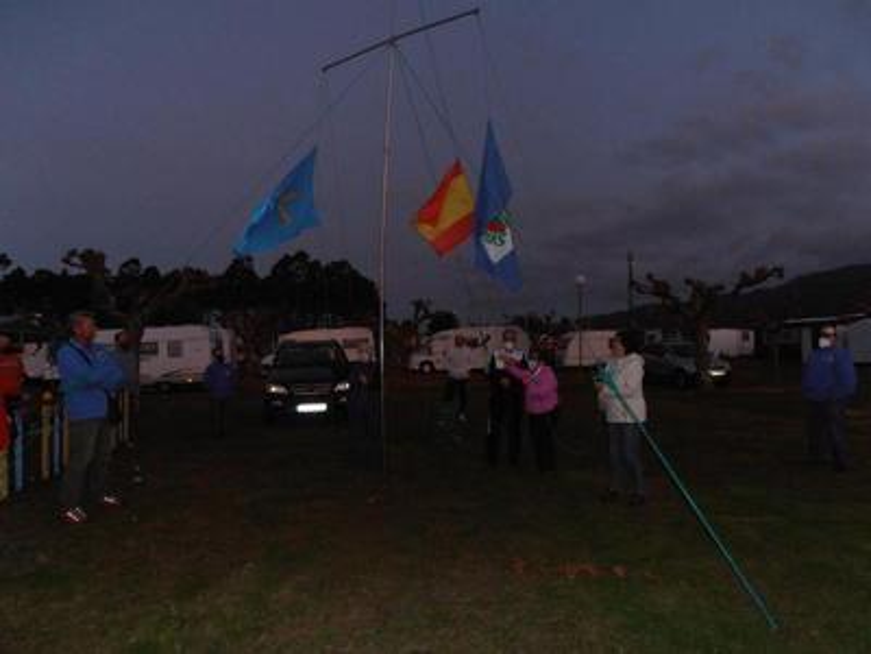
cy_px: 327
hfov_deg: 71.6
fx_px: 604
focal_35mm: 24
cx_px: 436
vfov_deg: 56.8
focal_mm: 4.2
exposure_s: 1/30
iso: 200
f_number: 3
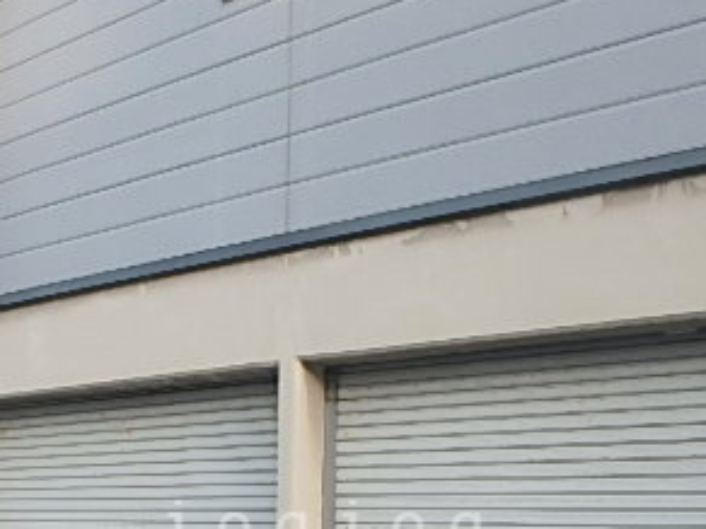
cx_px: 329
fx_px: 938
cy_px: 529
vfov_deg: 29.4
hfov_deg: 41.2
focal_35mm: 46
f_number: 3.5
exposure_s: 1/100
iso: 125
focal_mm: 3.7
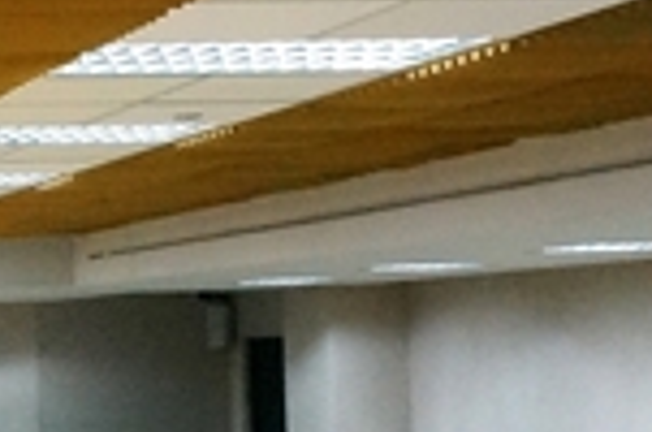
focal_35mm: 94
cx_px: -589
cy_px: 270
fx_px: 1699
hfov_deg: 17.0
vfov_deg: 14.5
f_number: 5.6
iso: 6400
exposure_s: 1/160
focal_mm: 16
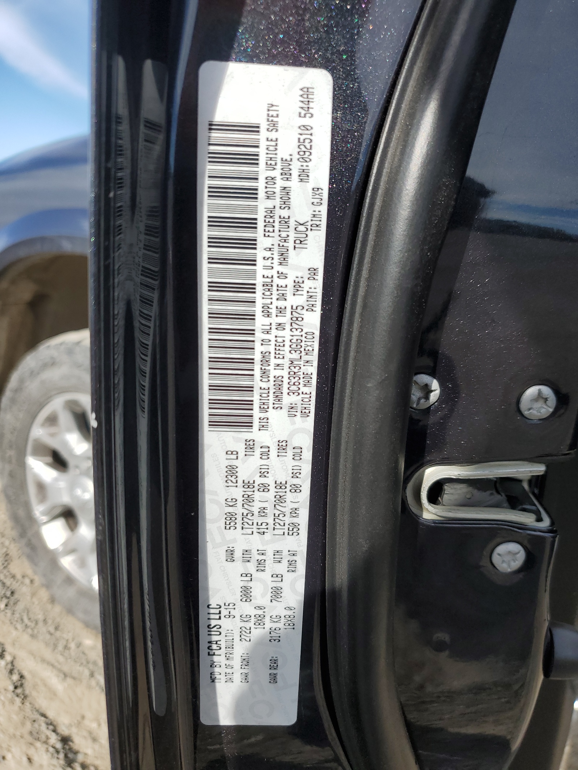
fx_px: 579
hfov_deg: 53.1
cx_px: 289
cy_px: 385
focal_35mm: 26
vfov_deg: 67.3
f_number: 1.5
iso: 50
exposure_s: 1/1667
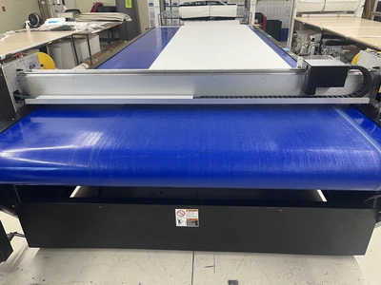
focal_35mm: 26
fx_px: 286
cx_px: 190
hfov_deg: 67.3
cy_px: 142
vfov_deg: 53.1
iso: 200
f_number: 1.6
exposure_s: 1/60
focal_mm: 5.1
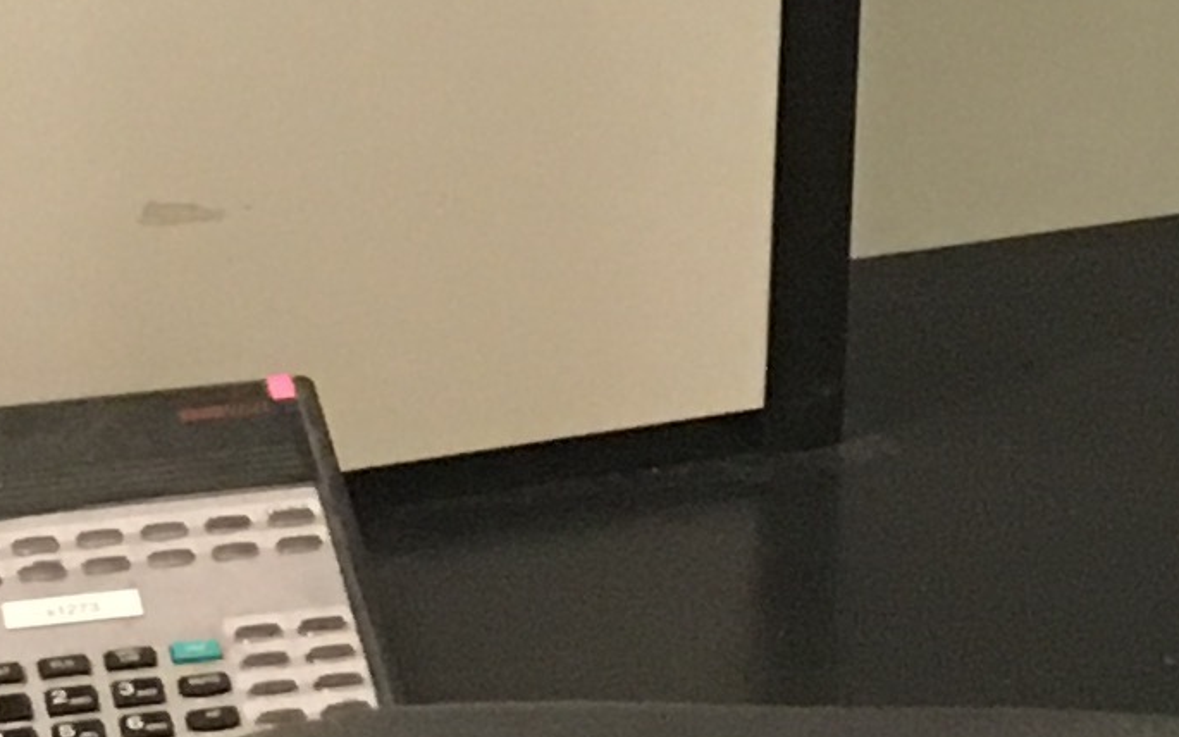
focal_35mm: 181
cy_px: -146
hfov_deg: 11.5
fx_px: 5815
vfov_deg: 7.2
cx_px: 1052
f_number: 2.2
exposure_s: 1/15
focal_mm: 4.15
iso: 250
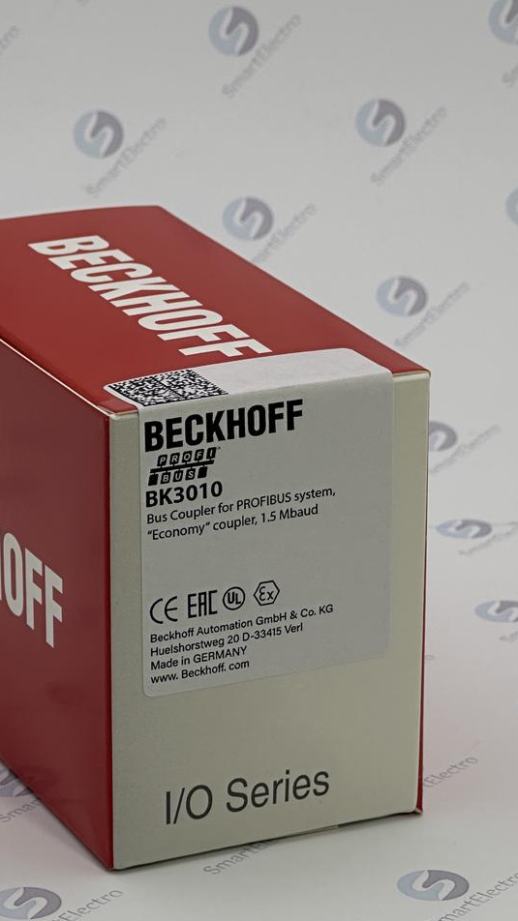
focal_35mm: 141
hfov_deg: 8.6
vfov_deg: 15.2
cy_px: 527
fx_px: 3445
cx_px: 168
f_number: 2.8
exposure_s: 1/296
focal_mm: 9
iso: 32
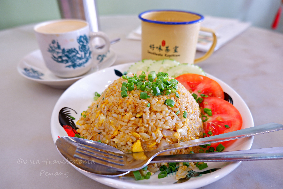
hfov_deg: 76.1
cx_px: 142
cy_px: 94
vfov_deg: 55.1
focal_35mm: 23
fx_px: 181
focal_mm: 15
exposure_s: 1/34
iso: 320
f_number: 3.5
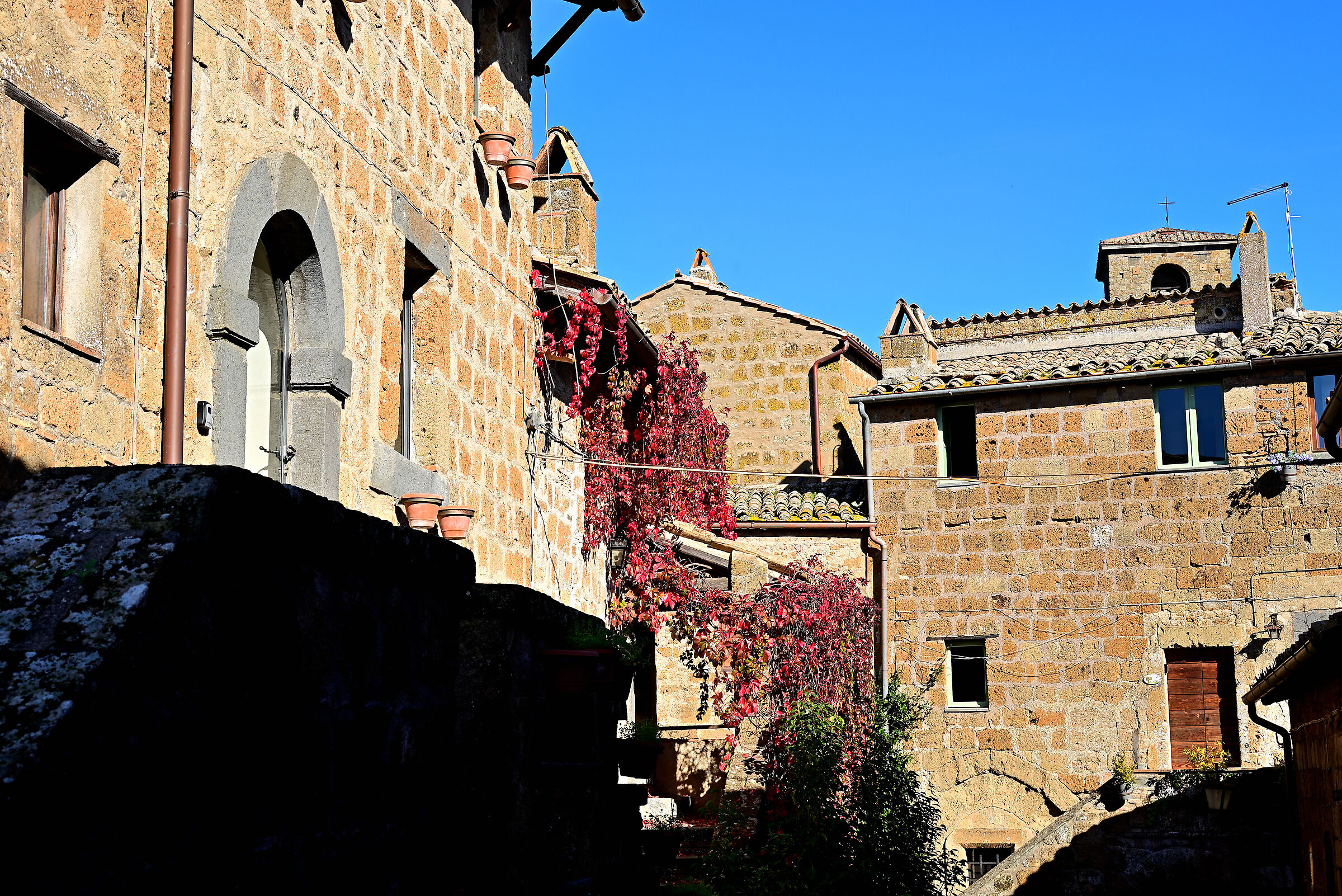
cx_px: 671
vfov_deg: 27.5
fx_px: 1827
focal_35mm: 49
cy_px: 448
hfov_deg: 40.3
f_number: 11
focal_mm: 49
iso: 100
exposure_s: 1/125
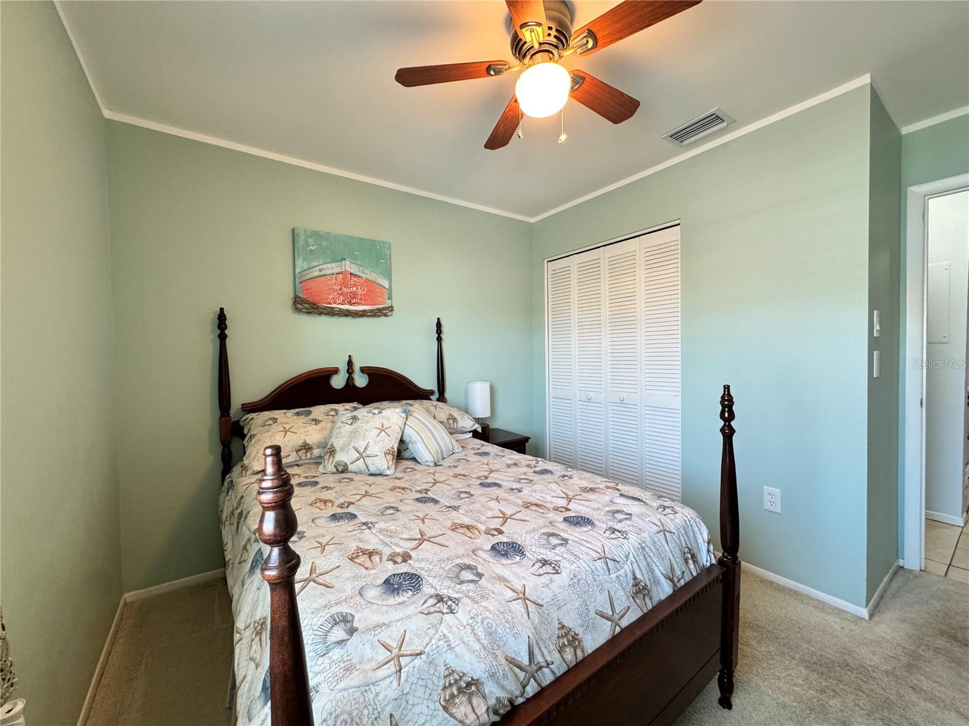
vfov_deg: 85.7
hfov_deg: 102.1
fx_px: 392
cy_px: 363
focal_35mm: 14
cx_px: 484
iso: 250
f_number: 2.2
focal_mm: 2.22
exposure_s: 1/60
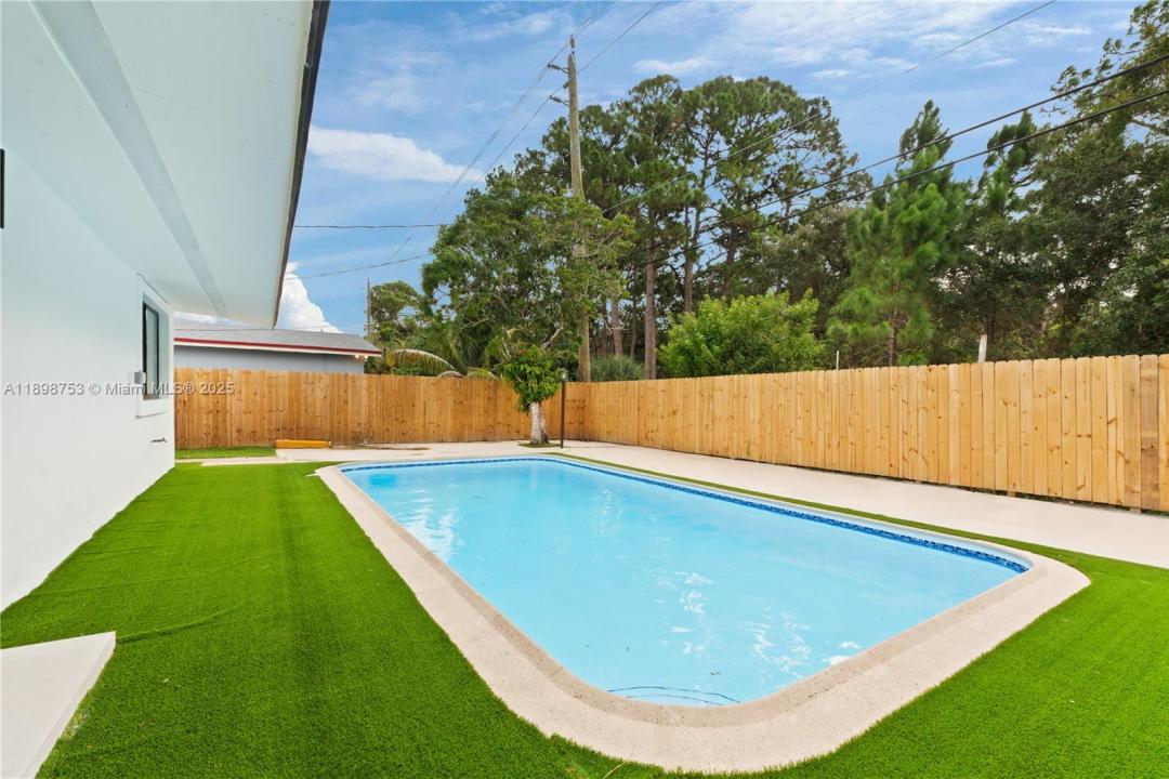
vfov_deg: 77.3
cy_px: 390
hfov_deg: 100.4
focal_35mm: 15
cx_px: 584
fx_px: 487
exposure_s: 1/40
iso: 250
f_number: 9
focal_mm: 10
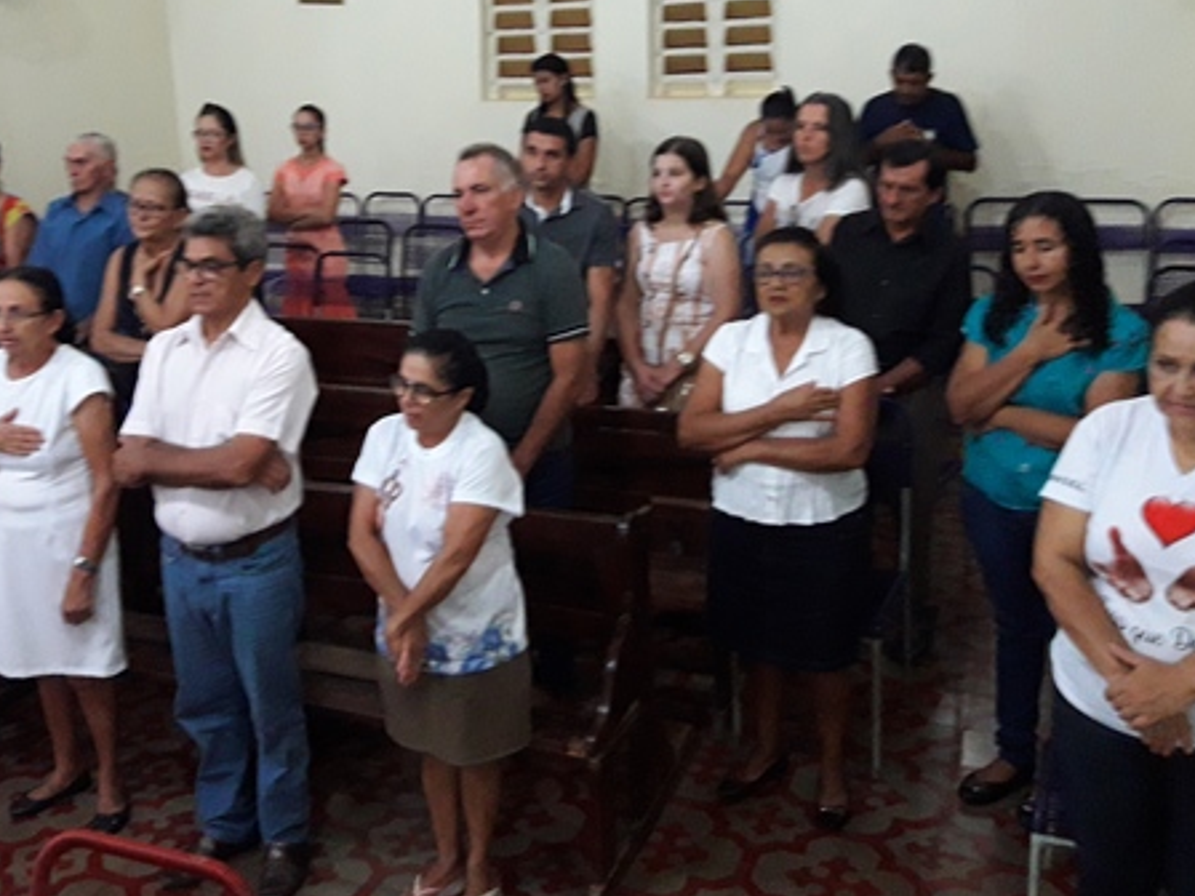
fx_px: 1381
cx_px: 445
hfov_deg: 46.4
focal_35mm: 40
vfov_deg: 35.6
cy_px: 288
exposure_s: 1/24
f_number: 1.9
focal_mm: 3.7
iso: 400
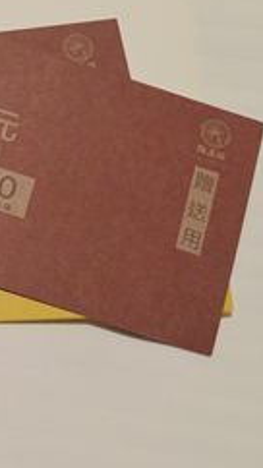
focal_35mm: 106
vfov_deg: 20.2
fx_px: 1315
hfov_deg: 10.7
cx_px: -205
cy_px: 204
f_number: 2
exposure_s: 1/250
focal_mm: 18.5
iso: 400
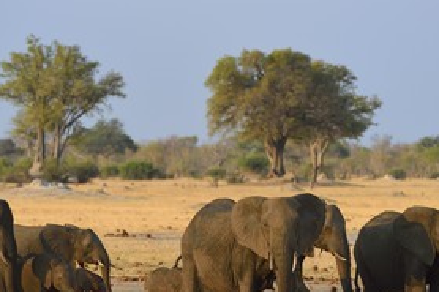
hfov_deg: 5.1
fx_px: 4972
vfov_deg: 3.4
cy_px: 216
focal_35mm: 408
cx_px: 191
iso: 800
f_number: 6.3
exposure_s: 1/1000
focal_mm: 270
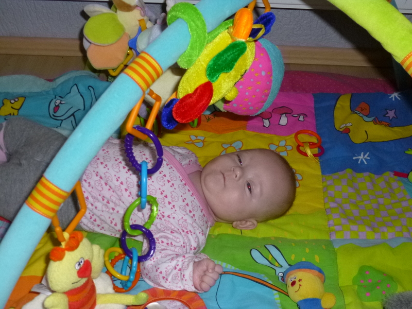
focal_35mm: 41
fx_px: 488
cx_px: 206
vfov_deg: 35.1
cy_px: 154
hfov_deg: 45.8
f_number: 3.8
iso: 320
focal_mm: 7.4
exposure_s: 1/60
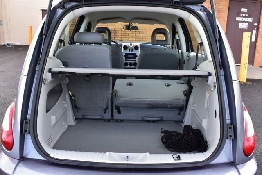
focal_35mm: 32
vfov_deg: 41.7
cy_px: 88
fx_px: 229
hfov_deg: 59.5
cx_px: 131
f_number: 9
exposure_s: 1/100
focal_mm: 21
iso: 400
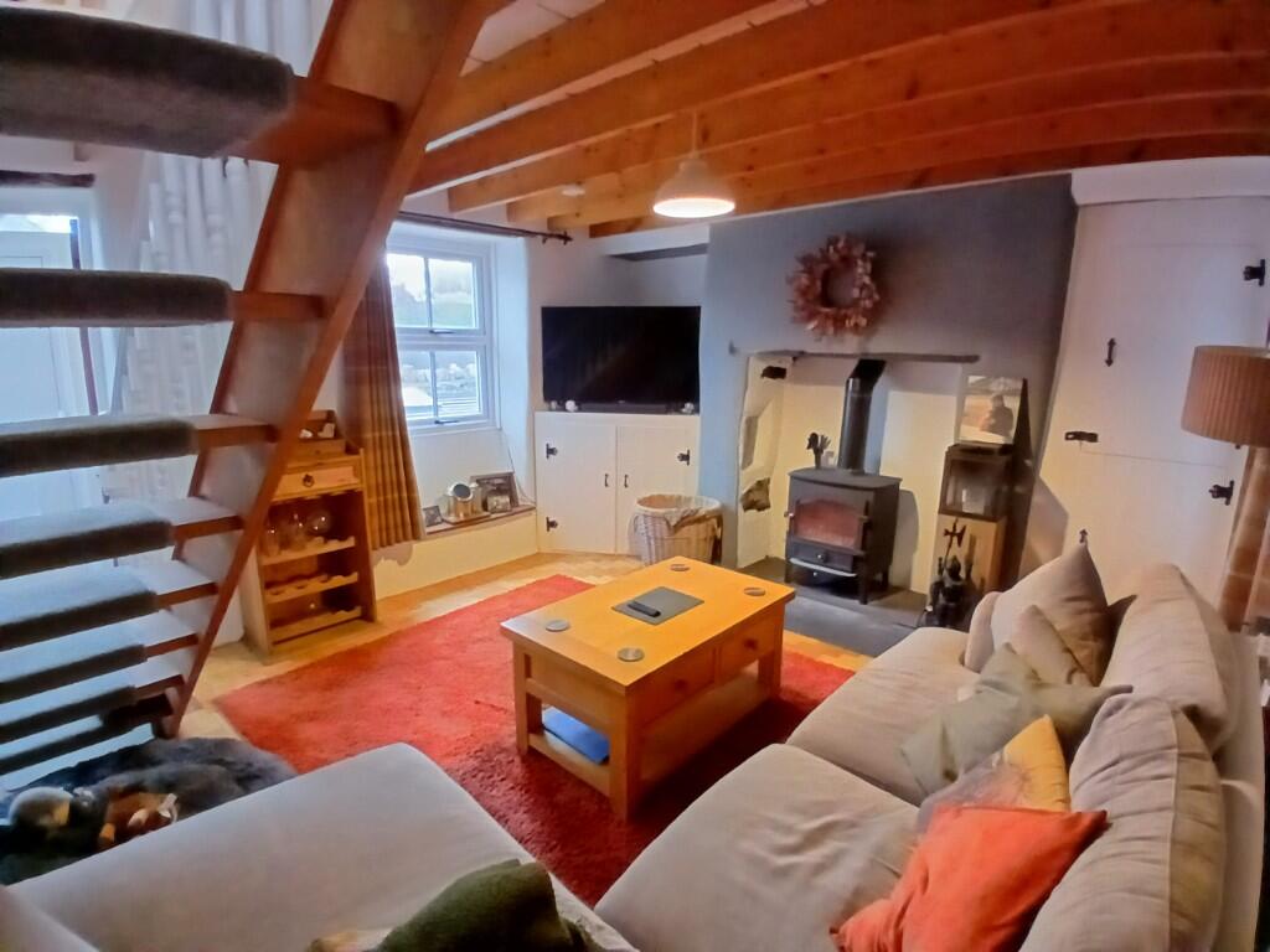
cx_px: 635
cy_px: 476
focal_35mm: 17
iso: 1250
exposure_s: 1/11.1
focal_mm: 1.4
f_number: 2.2
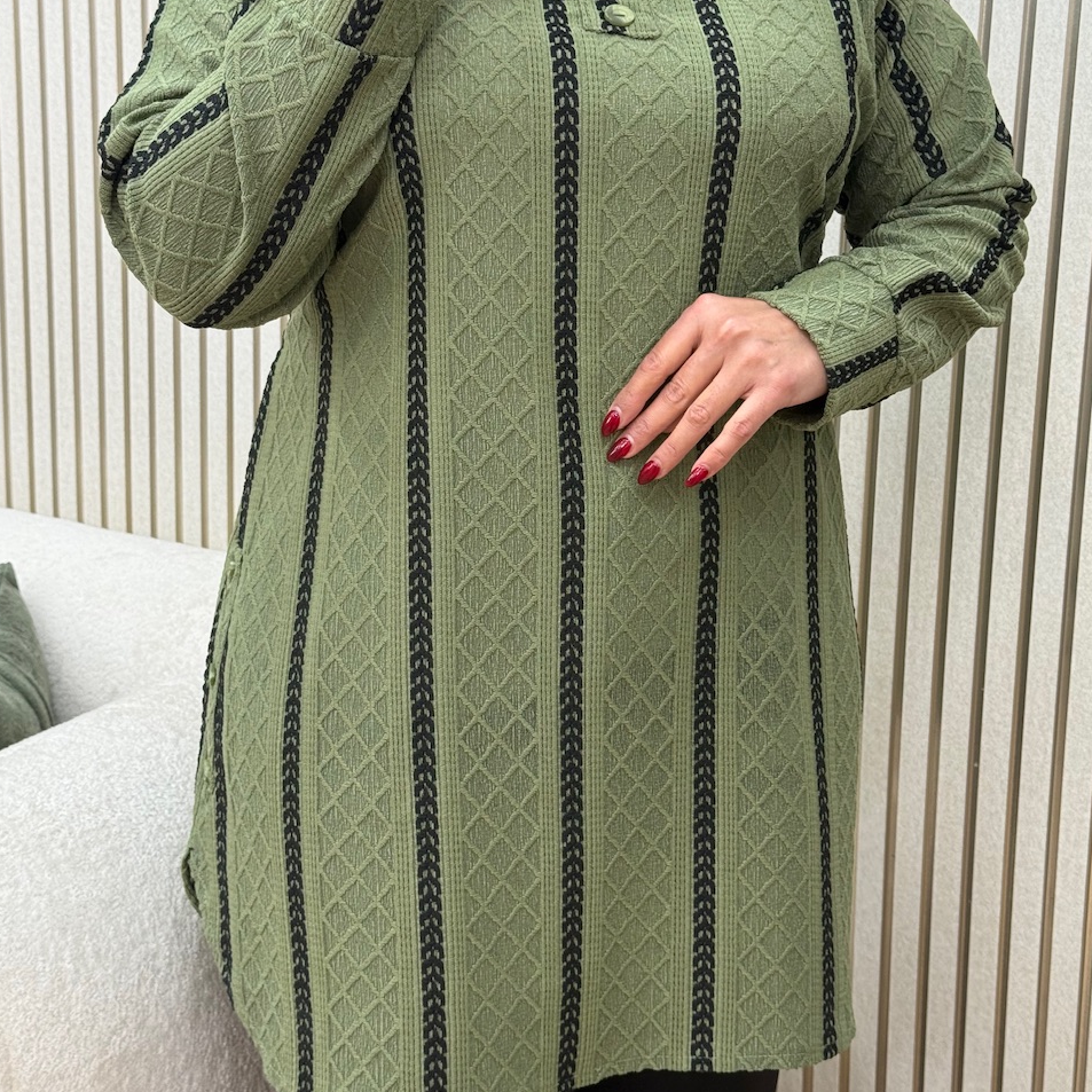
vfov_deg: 30.0
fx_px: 2034
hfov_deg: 30.0
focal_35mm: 57
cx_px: 544
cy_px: 466
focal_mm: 6.76
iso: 64
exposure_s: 1/243
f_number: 1.78
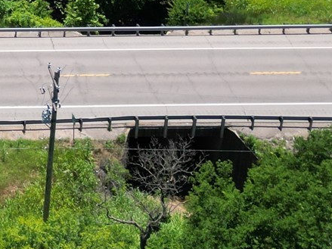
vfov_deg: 13.2
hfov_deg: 16.9
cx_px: -170
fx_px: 1007
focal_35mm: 105
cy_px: -142
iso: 100
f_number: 1.7
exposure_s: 1/2500
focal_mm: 6.72
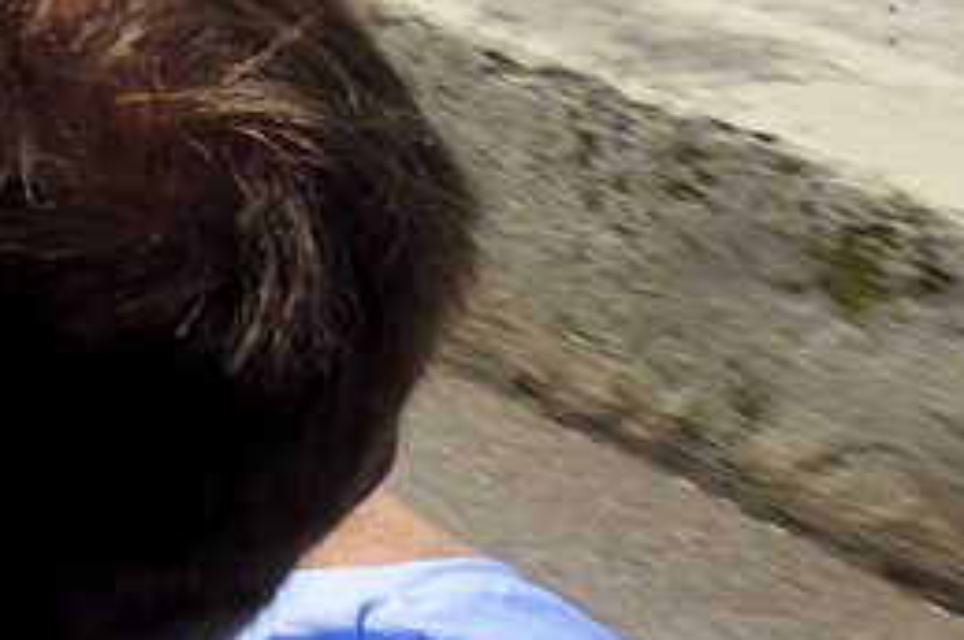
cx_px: -1790
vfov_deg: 11.9
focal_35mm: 99
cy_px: -729
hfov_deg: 12.1
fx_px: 2648
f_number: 11
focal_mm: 16
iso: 200
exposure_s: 1/400
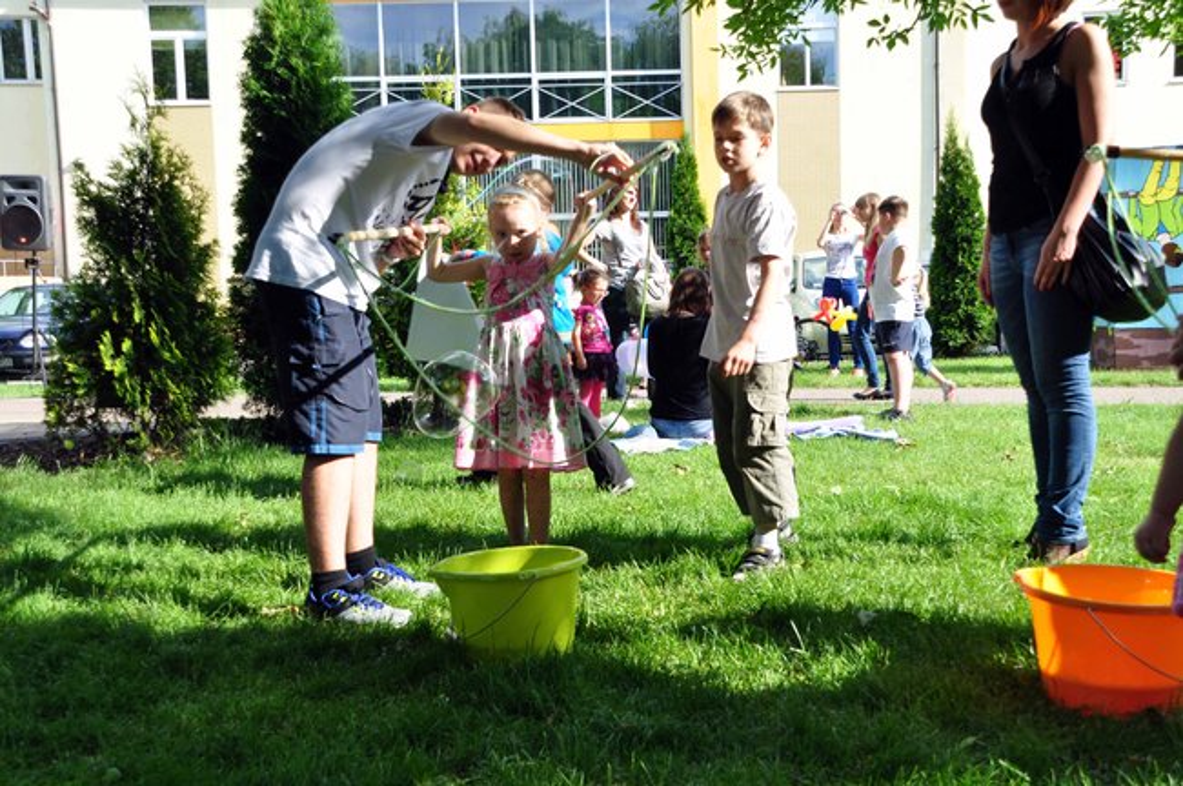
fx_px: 1428
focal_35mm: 44
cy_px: 393
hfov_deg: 45.0
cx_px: 592
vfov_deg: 30.8
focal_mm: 29
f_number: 9
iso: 200
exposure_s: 1/160
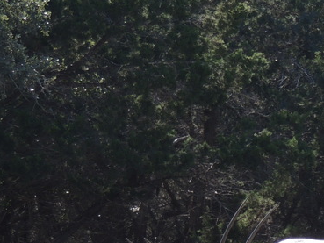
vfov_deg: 2.8
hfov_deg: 3.7
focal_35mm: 538
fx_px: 5037
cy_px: 354
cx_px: 433
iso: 100
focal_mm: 27.6
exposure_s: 1/250
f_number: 4.4
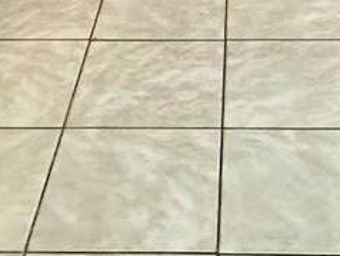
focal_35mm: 94
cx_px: 223
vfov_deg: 11.6
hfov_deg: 20.8
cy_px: -435
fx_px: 924
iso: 800
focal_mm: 2.22
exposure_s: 1/60
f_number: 2.2
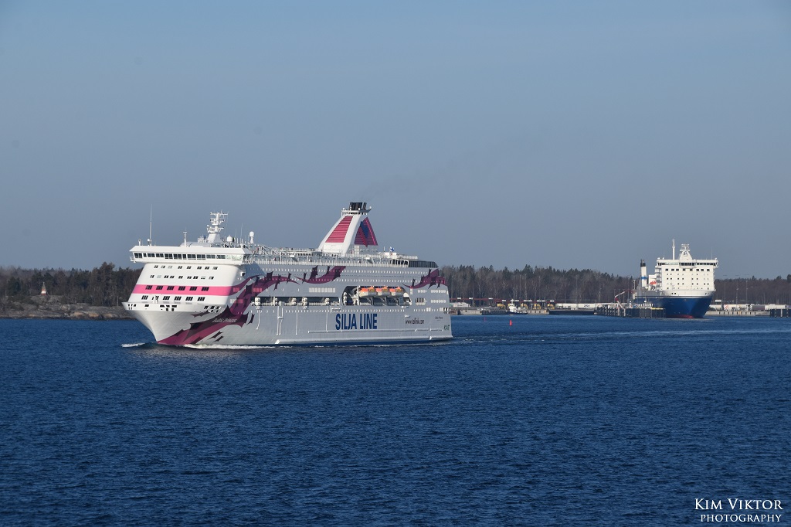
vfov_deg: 10.7
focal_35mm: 128
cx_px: 396
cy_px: 264
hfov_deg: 16.1
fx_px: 2800
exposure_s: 1/500
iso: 200
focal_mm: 85
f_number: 11
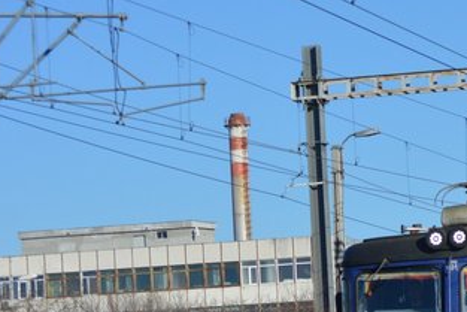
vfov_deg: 6.5
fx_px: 2729
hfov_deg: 9.6
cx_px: 571
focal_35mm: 210
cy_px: 289
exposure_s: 1/1600
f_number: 6.3
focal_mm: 55
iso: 400
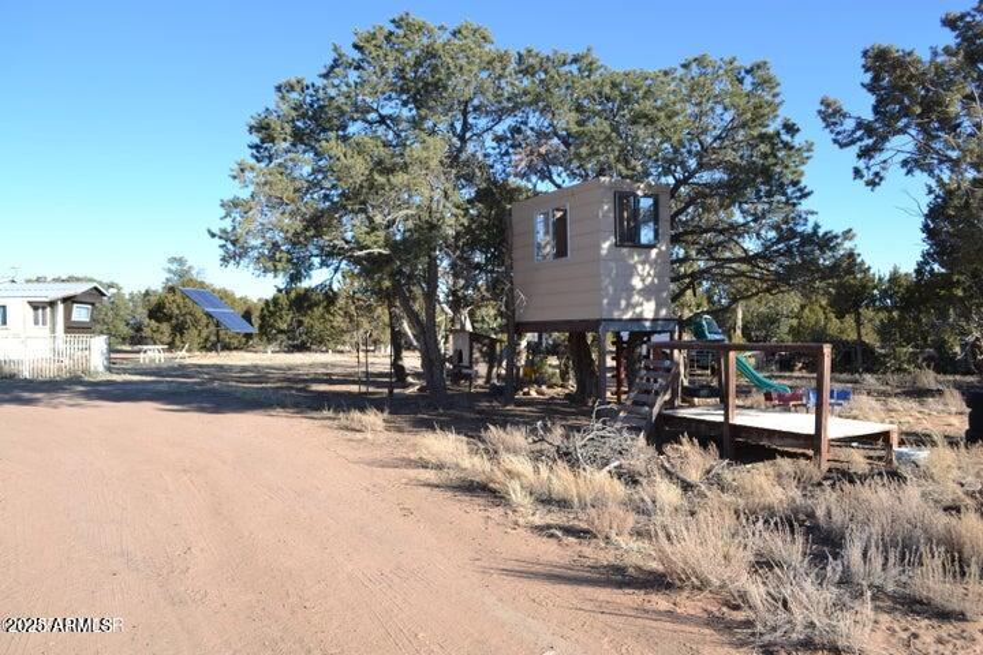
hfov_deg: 67.4
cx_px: 492
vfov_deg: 47.9
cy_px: 328
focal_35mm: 27
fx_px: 737
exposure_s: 1/200
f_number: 7.1
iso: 100
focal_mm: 18
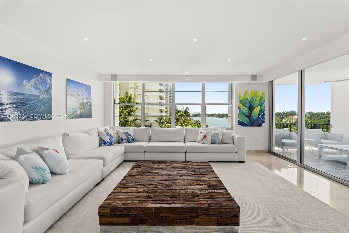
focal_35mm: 14
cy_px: 116
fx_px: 136
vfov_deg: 81.2
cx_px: 174
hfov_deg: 104.3
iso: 250
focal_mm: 14
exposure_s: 1/30
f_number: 11
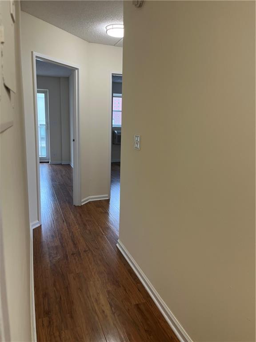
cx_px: 128
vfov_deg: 67.3
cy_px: 171
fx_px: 256
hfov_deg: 53.1
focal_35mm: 26
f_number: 1.6
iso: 100
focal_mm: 5.1
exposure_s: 1/120
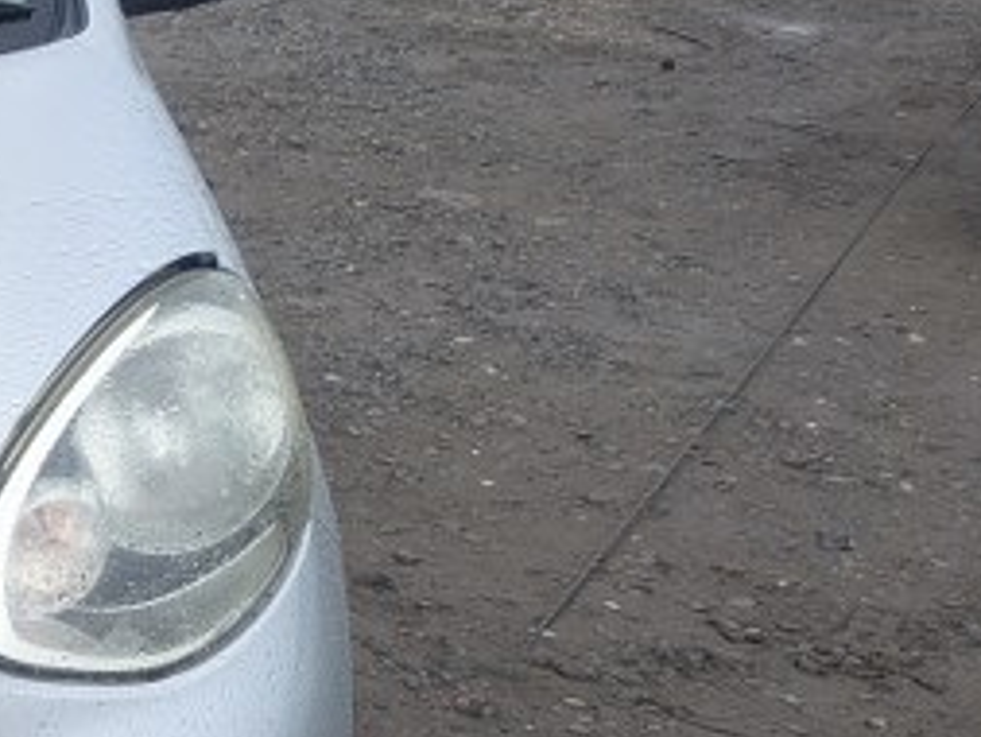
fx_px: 2240
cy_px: 504
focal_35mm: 79
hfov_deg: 20.7
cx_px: -529
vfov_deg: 18.6
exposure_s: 1/380
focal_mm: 5.43
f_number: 1.89
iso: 67
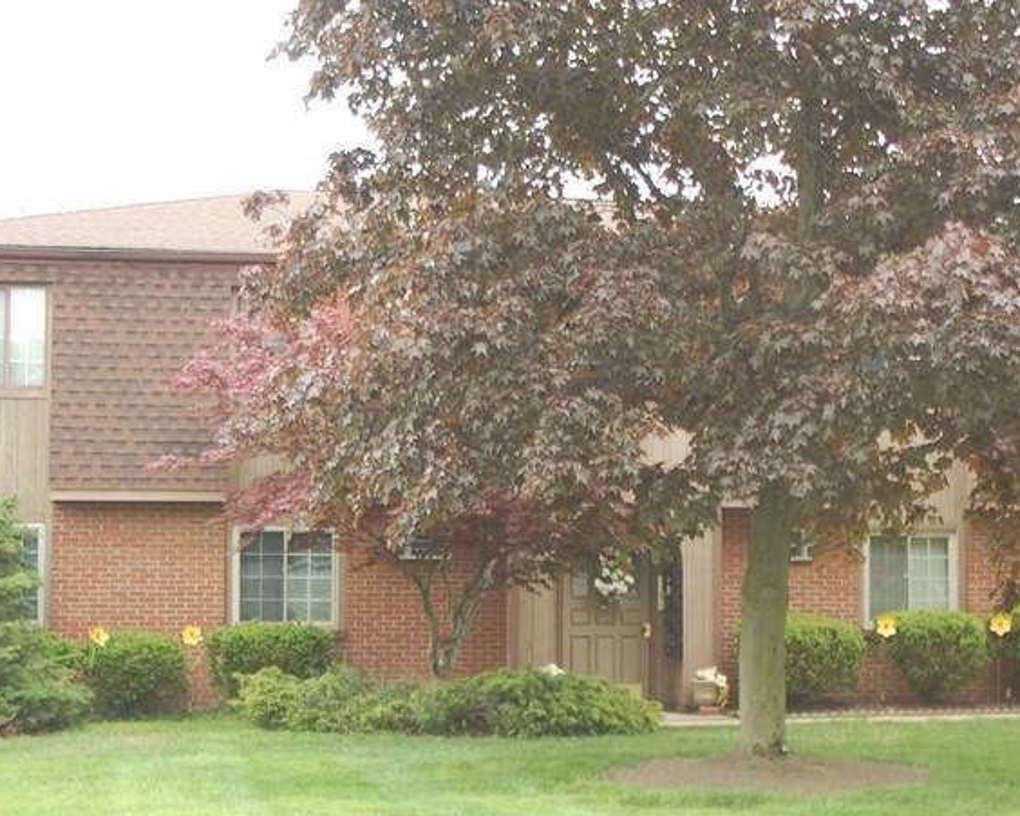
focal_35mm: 65
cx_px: 495
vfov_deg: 23.5
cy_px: 461
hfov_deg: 29.1
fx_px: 1962
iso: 400
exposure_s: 1/200
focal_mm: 24
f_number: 4.5
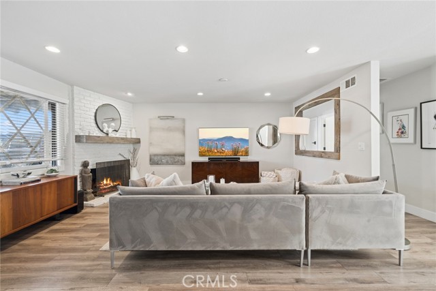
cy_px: 146
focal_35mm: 14
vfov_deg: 81.2
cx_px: 218
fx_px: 170
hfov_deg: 104.2
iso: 400
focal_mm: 14
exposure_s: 1/5
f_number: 8
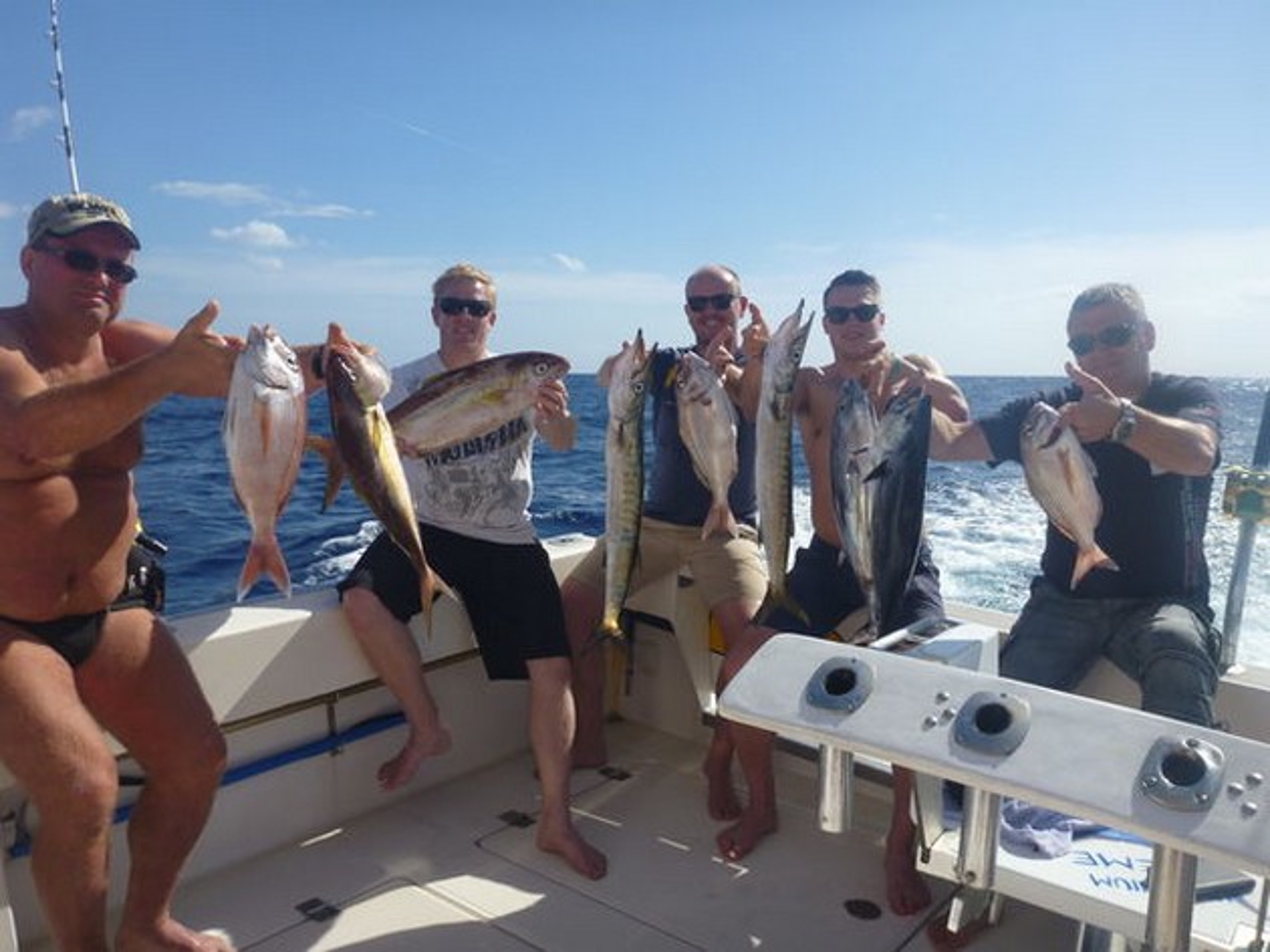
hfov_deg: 63.5
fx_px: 1027
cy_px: 476
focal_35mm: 28
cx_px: 635
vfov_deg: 49.7
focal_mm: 4.9
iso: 100
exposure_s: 1/160
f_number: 10
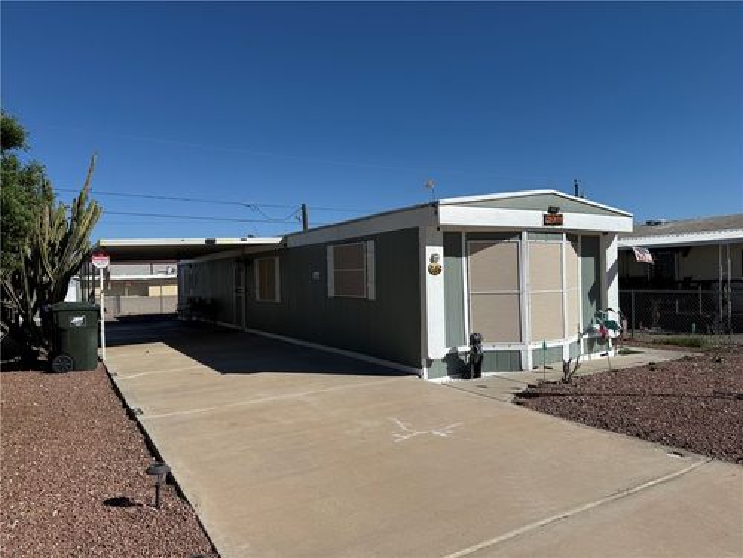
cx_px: 372
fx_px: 515
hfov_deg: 71.6
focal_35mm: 24
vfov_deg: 56.8
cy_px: 279
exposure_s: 1/8130
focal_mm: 6.76
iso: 80
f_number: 1.78
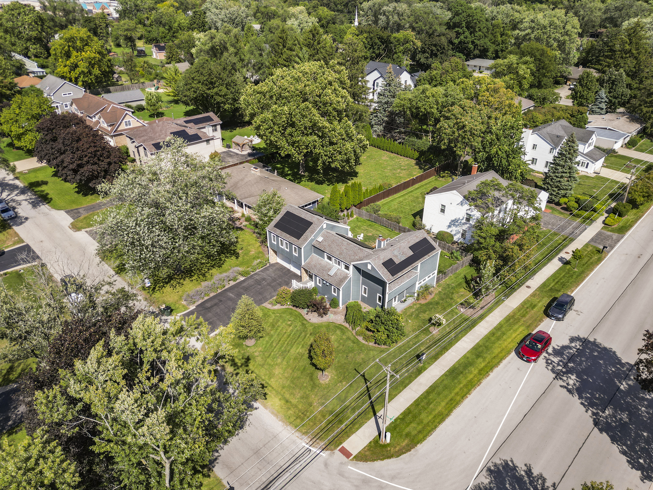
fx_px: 453
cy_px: 245
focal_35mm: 24
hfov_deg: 71.6
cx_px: 326
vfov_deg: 56.8
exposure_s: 1/2000
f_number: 1.7
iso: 100
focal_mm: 6.72
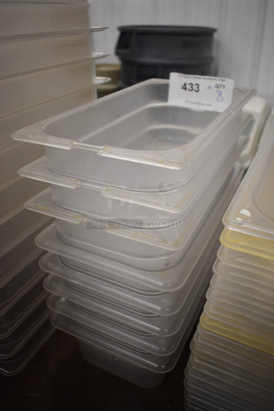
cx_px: 137
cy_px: 206
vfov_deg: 61.9
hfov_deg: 43.7
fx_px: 342
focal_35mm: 30
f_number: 3.5
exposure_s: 1/125
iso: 1250
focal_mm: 20
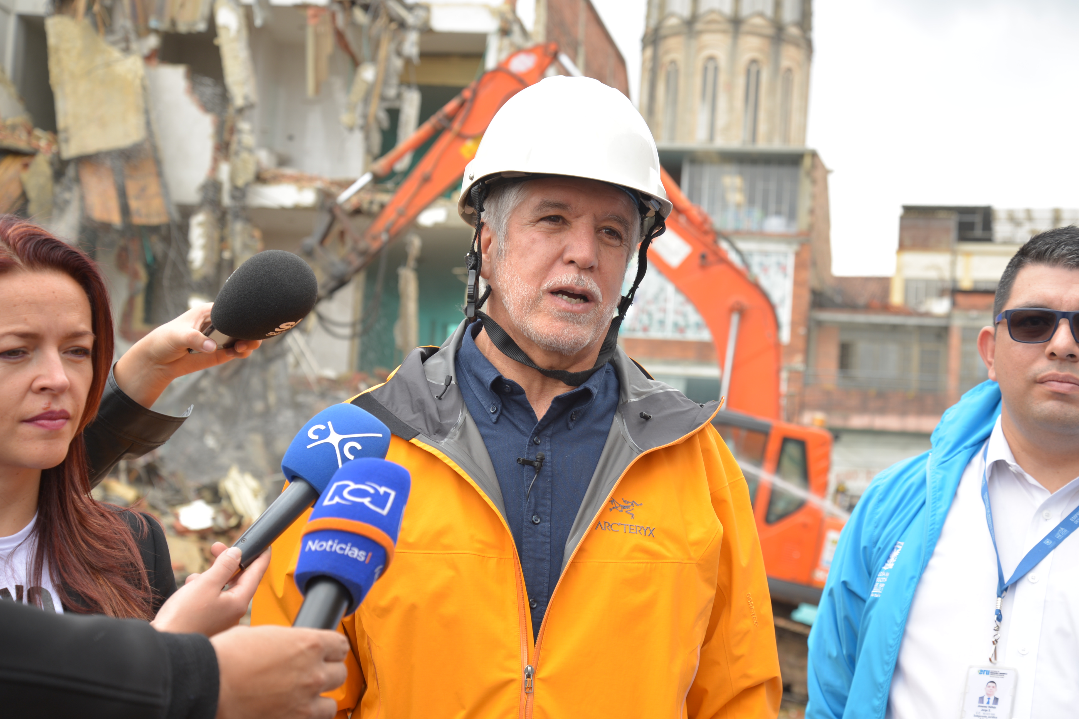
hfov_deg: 31.4
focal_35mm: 64
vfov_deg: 21.2
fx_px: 1918
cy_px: 365
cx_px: 609
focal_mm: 55
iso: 100
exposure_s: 1/125
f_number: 5.6
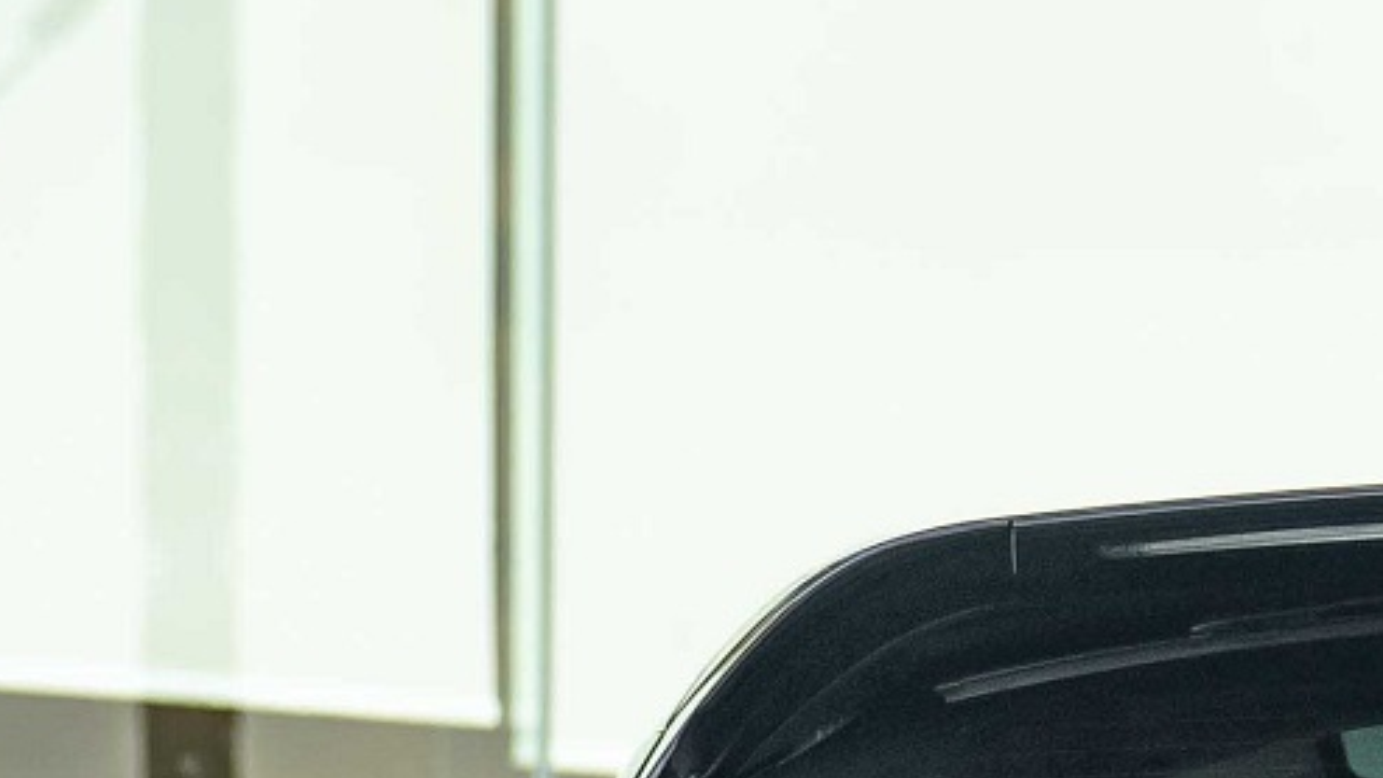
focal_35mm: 354
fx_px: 12983
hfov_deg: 6.0
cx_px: 1943
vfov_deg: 3.4
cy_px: 1612
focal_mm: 65
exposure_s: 1/125
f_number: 5.6
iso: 250
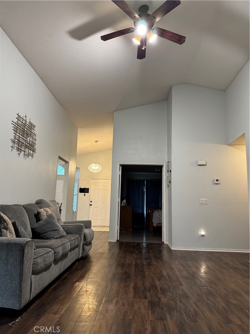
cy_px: 167
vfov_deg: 71.6
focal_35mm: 24
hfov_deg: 56.8
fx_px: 231
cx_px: 125
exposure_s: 1/60
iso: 400
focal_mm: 6.76
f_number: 1.78
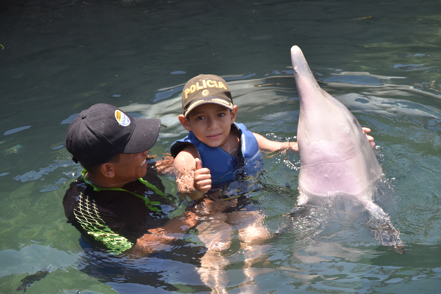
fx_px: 1562
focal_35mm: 128
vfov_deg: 10.8
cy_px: 147
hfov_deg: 16.1
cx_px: 220
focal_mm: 85
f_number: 5.6
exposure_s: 1/500
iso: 200
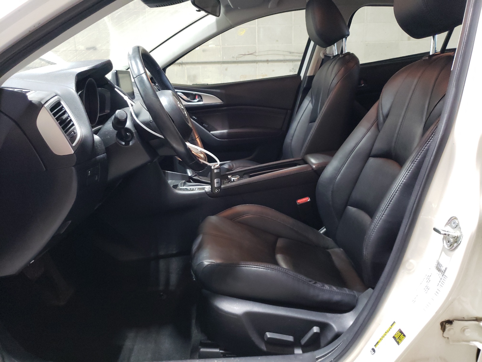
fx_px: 362
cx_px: 241
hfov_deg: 67.3
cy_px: 181
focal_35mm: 26
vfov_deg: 53.1
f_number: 1.5
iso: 326
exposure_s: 1/30
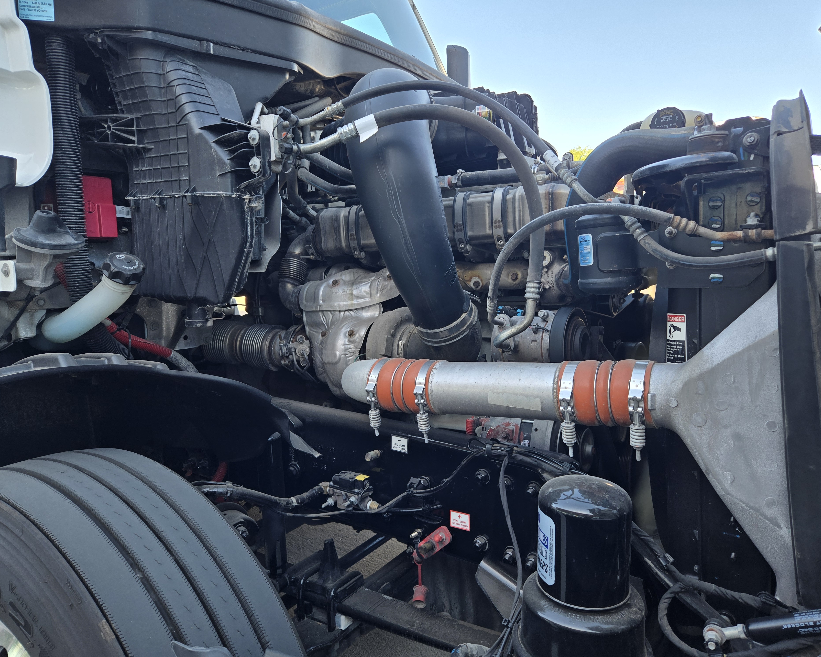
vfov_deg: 58.8
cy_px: 328
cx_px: 432
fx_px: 583
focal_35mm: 24
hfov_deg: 70.2
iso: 32
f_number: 1.8
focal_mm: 5.4
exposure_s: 1/180
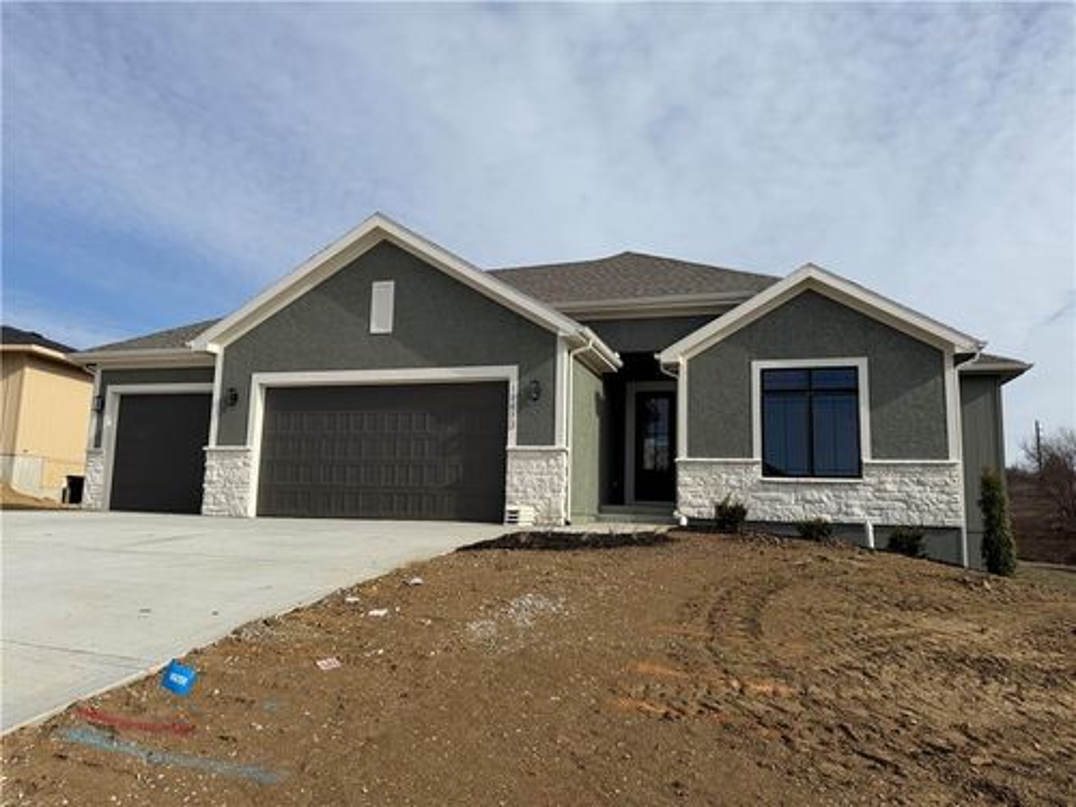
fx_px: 746
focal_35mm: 24
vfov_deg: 56.8
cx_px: 538
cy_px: 404
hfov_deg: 71.6
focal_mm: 6.76
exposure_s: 1/6711
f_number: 1.78
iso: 80
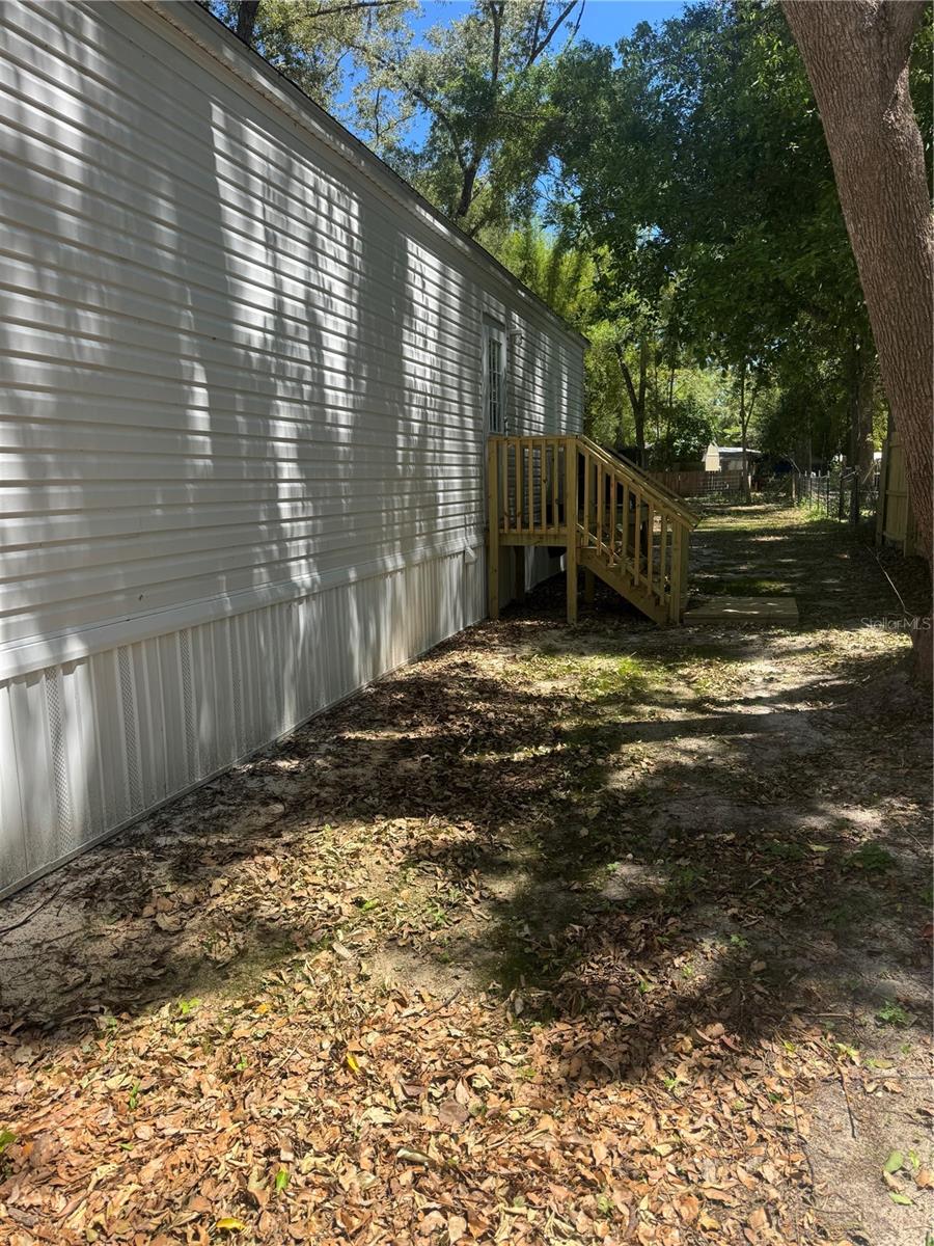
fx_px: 863
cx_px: 467
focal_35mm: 24
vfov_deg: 71.6
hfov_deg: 56.8
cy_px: 623
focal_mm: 6.76
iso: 80
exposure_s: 1/1678
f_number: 1.78
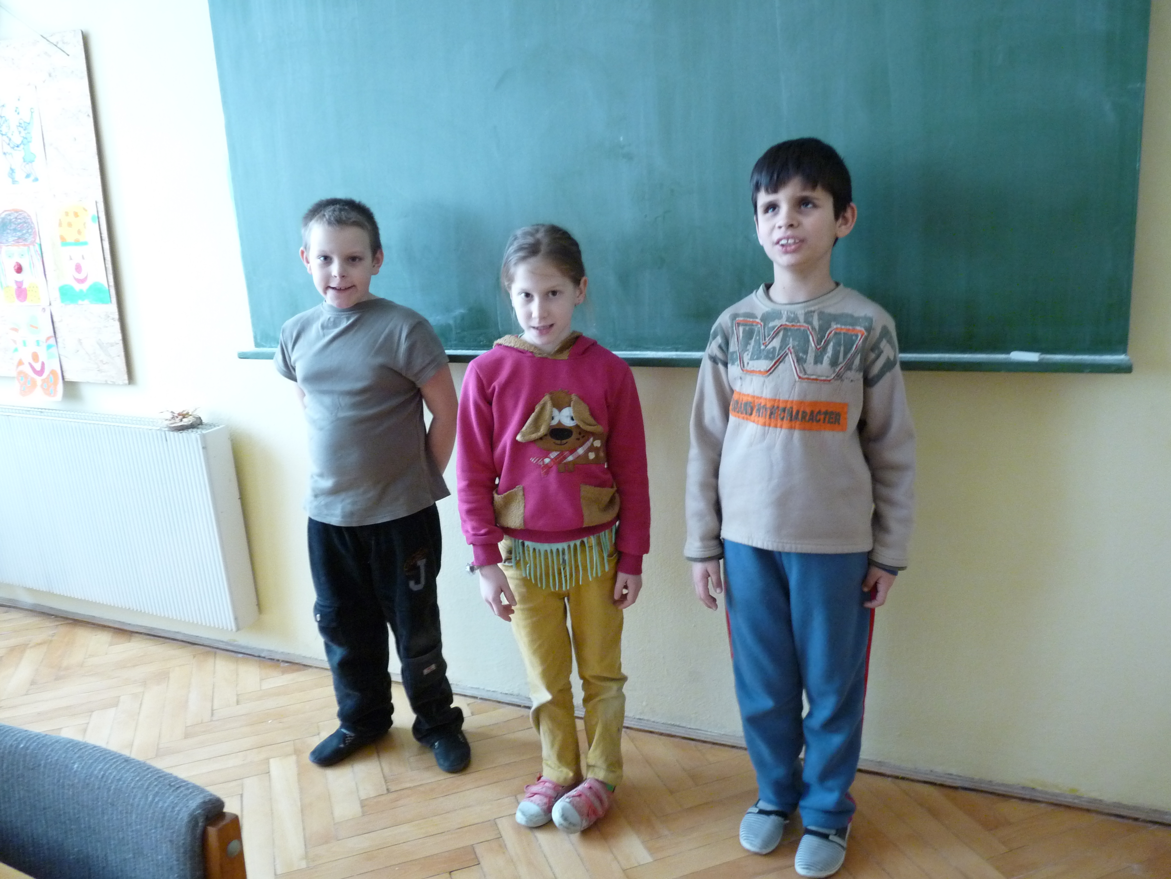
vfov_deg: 51.4
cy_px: 440
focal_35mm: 27
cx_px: 586
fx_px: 913
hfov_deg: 65.3
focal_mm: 4.8
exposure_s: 1/10
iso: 400
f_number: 2.8
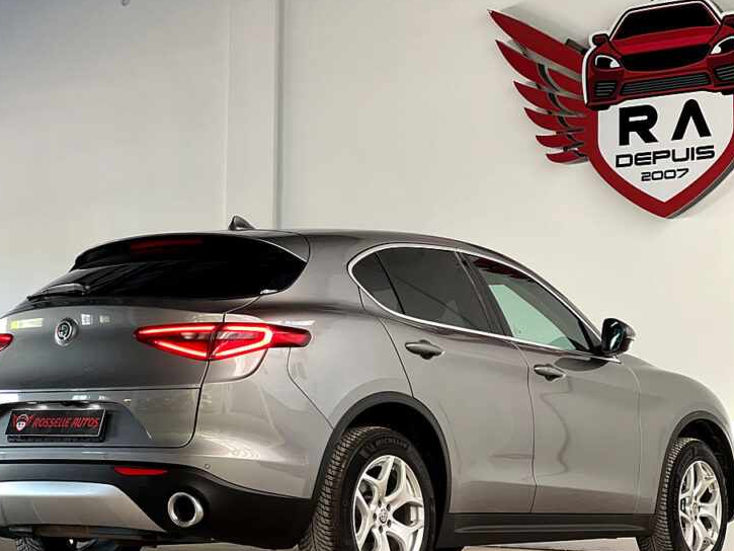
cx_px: 341
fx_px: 1803
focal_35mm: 85
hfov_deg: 23.0
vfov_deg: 17.4
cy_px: 298
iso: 160
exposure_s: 1/40
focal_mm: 9
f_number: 2.8
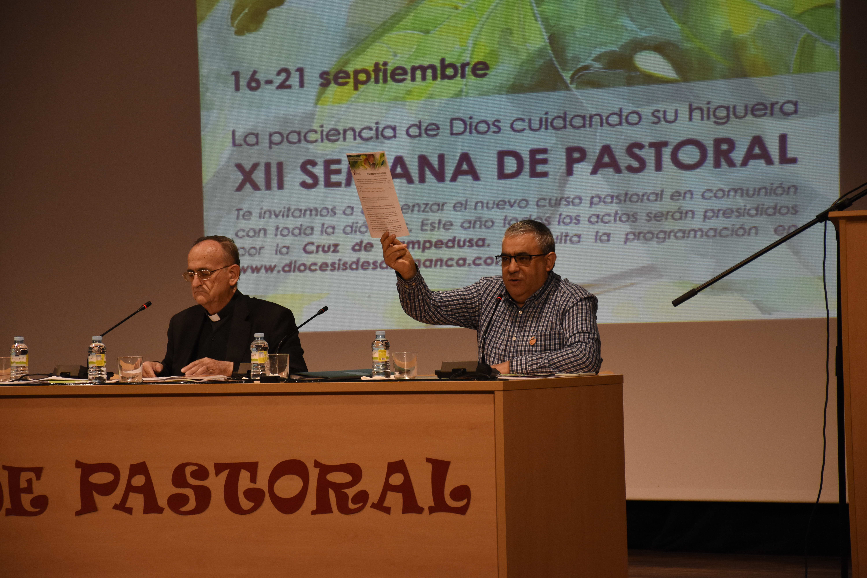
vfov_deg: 8.7
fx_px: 3793
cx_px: 434
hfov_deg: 13.0
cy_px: 289
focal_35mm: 158
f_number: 5.6
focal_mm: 105
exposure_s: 1/100
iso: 2000
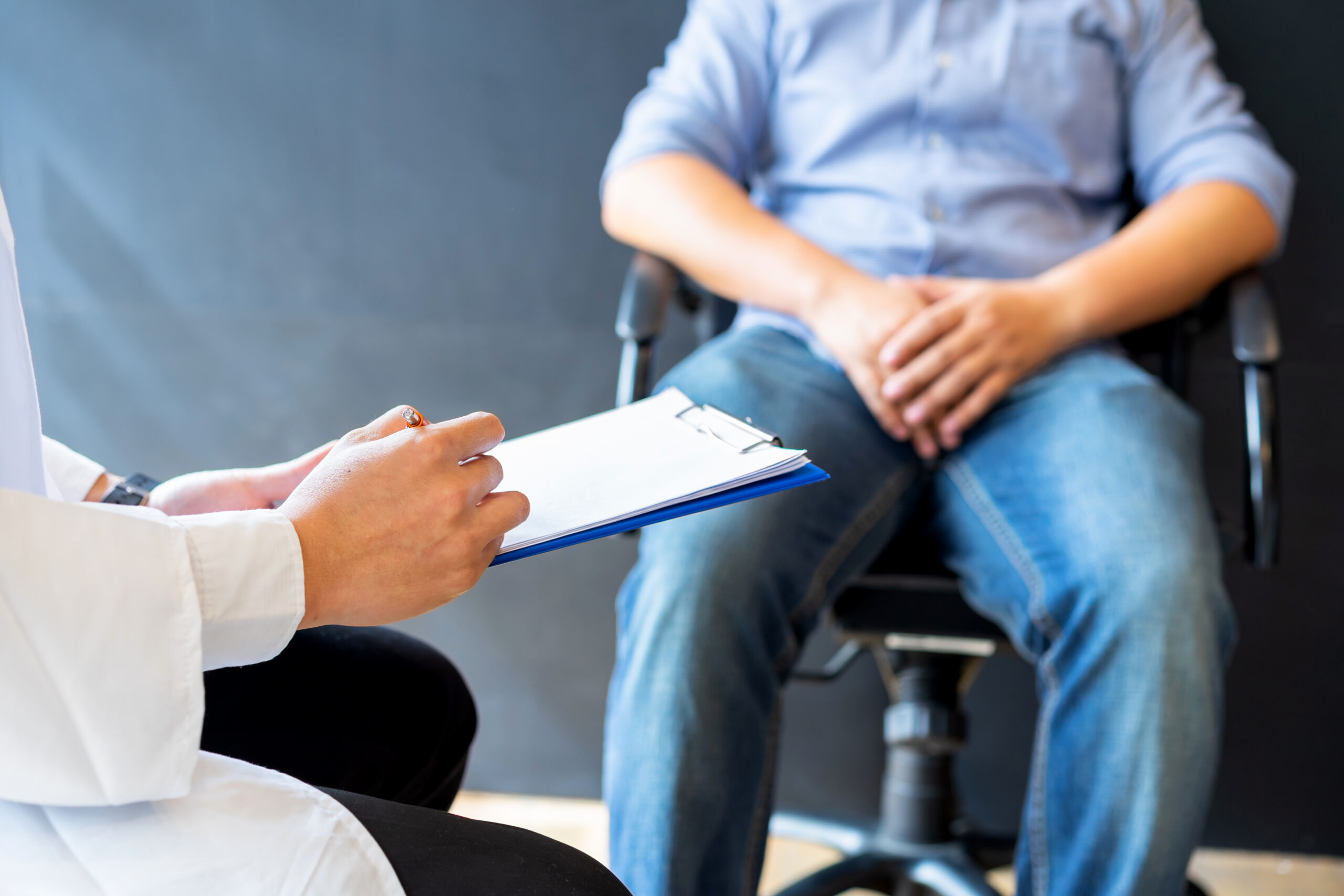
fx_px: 2053
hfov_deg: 36.2
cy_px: 448
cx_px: 672
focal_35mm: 55
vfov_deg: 24.6
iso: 200
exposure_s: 1/40
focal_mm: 55
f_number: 3.5
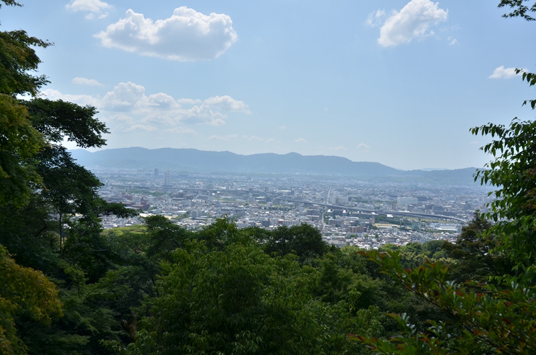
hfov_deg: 53.2
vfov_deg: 36.7
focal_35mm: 36
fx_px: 535
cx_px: 268
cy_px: 178
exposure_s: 1/400
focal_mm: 24
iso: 100
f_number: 10
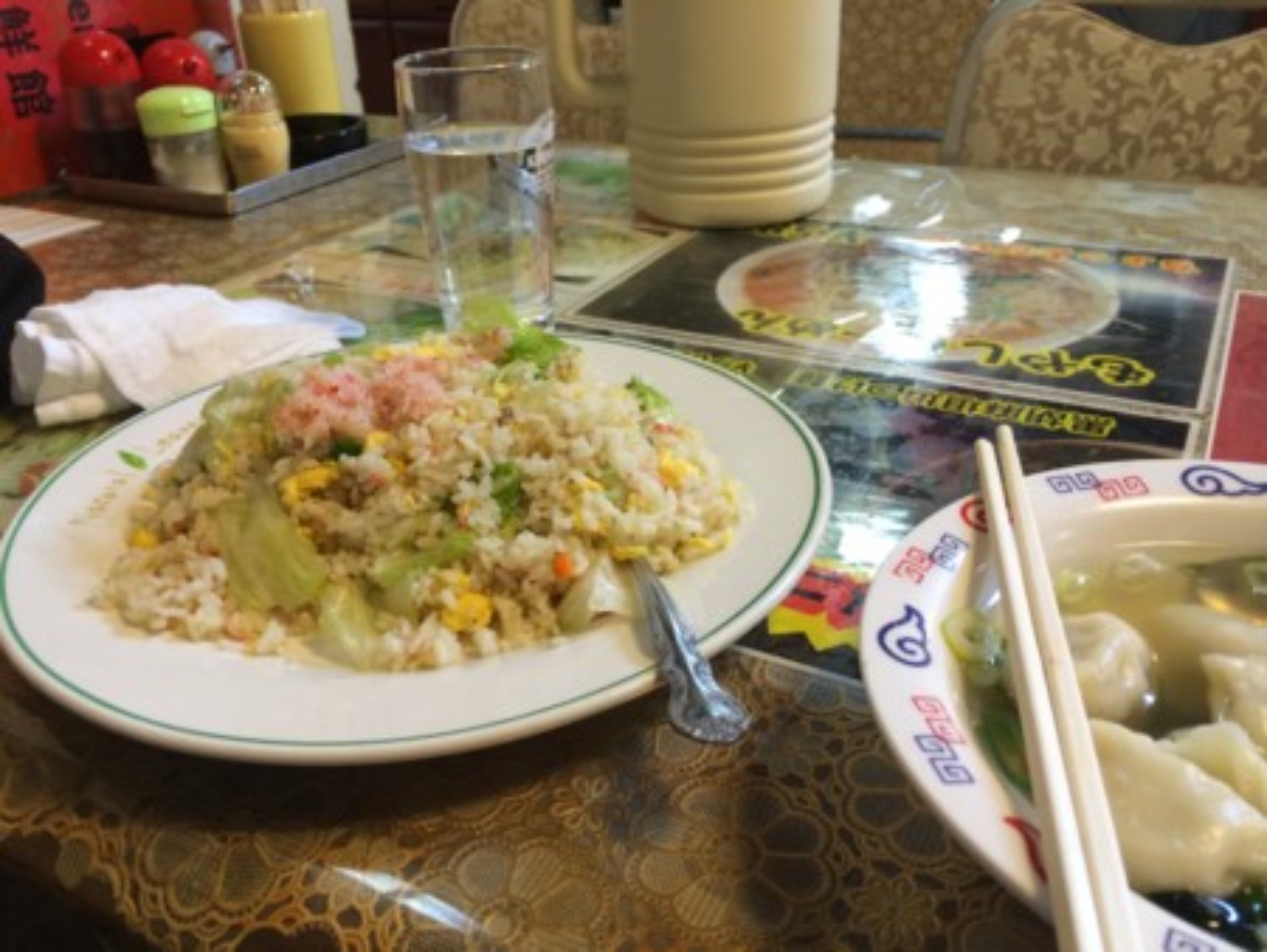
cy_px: 476
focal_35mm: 30
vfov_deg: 46.8
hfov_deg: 59.9
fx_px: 1099
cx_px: 634
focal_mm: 4.12
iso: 125
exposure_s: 1/33
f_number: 2.2
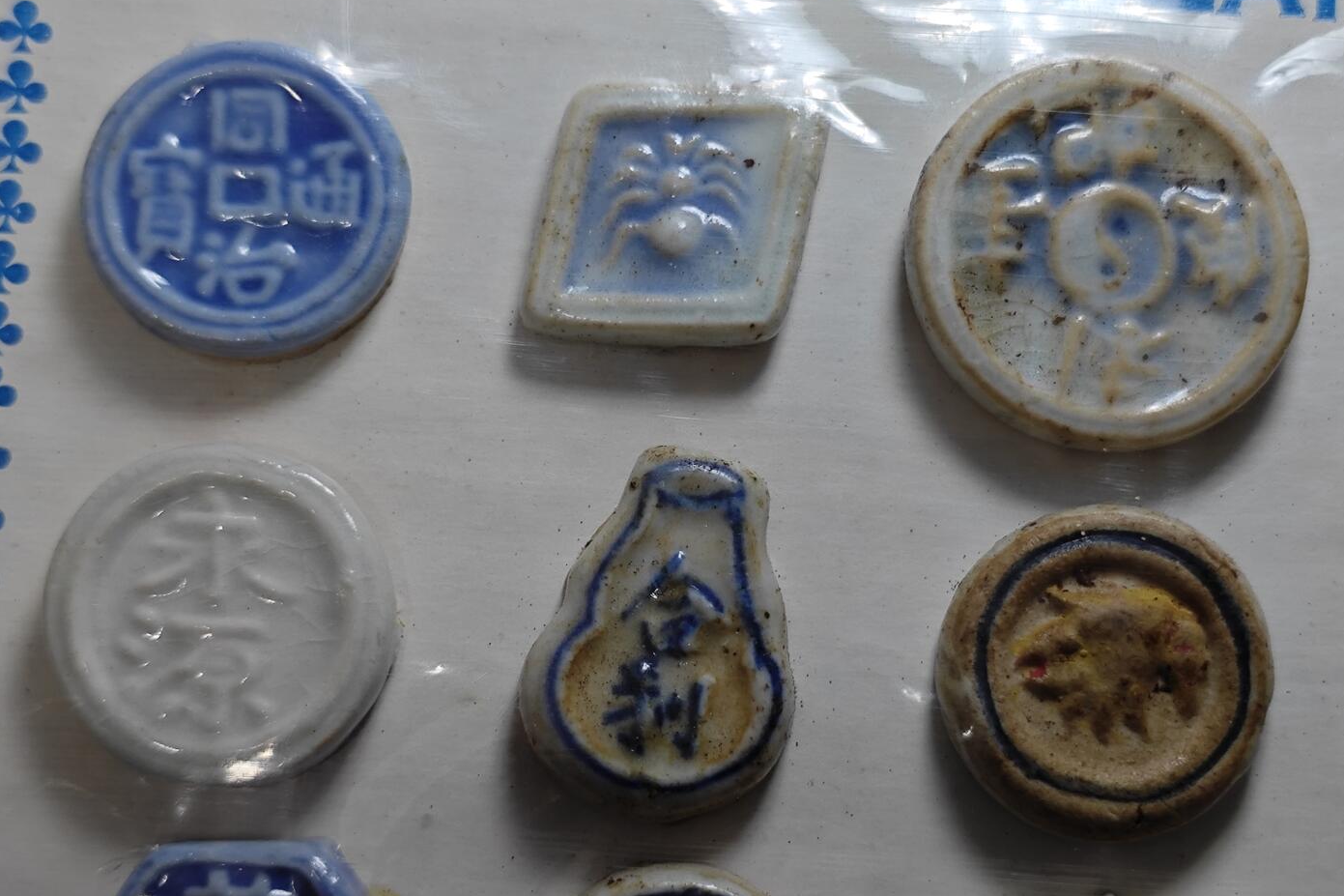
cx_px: 674
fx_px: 2501
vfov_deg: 20.3
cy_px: 462
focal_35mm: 67
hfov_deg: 30.1
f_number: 1.6
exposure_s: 1/100
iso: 80
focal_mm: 5.84
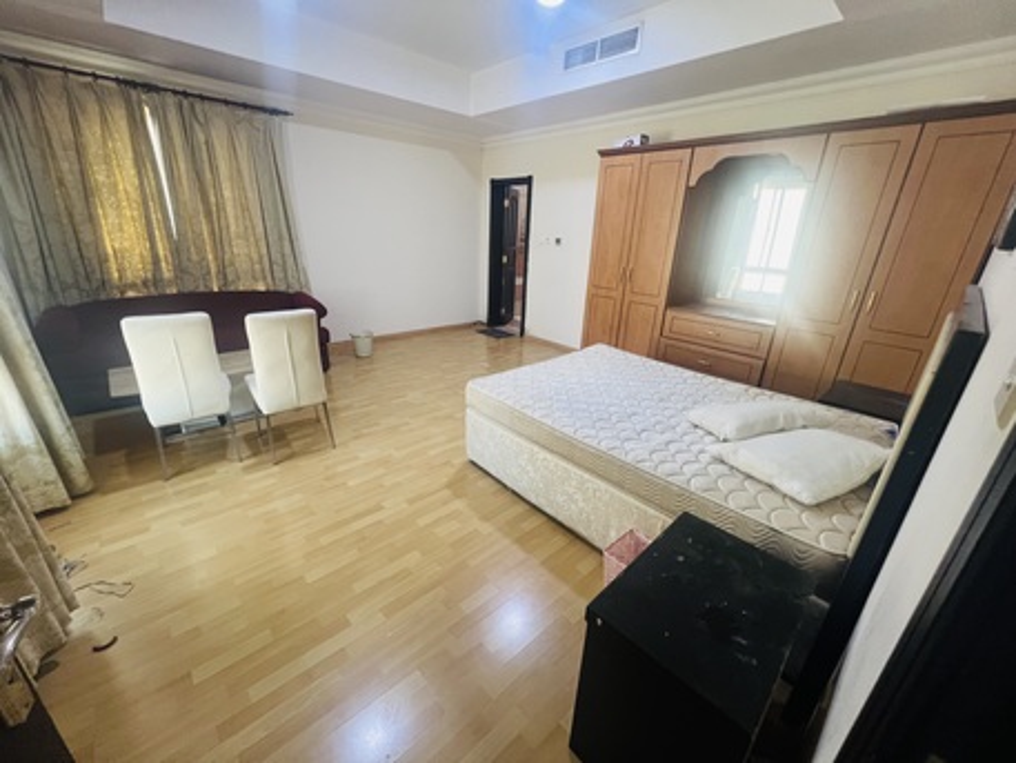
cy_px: 382
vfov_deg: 89.9
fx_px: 382
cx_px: 508
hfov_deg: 106.2
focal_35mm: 13
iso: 200
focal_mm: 1.57
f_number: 1.8
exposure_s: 1/50
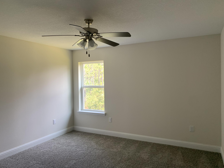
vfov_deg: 53.1
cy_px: 84
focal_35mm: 26
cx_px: 112
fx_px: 168
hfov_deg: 67.3
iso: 100
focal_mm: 4.25
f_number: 1.8
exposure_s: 1/98
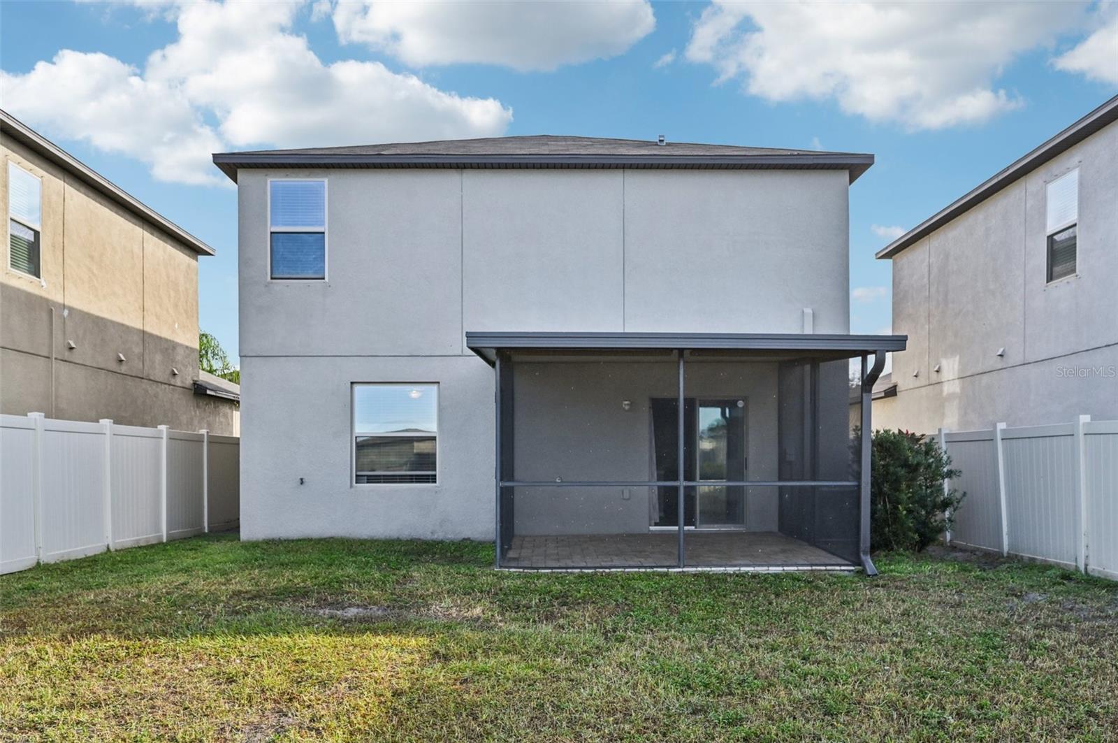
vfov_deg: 47.1
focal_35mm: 28
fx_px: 853
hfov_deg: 66.5
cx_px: 559
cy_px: 372
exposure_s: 1/500
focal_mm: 27.5
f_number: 8
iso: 400
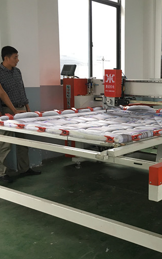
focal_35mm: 48
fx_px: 339
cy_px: 130
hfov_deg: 25.8
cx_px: 152
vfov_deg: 41.8
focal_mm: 4.15
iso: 100
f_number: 2.2
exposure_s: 1/33
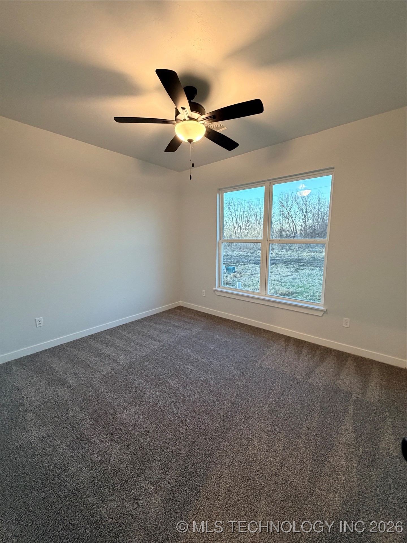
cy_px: 272
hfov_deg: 85.7
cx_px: 204
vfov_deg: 102.1
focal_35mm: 14
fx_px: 219
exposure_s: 1/60
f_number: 2.2
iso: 320
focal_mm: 2.22
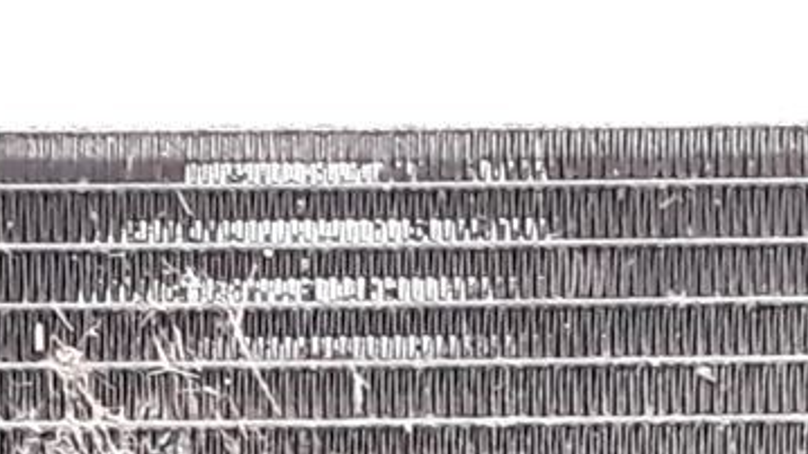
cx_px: 329
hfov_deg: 12.4
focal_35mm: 174
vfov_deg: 6.2
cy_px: 1542
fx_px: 3728
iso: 100
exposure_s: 1/50
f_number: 1.9
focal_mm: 2.91
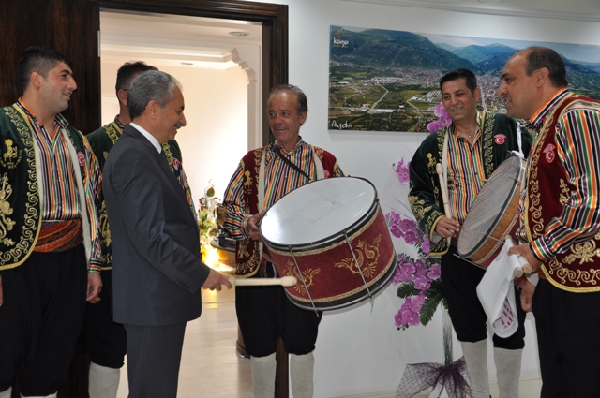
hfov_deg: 38.9
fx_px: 849
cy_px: 199
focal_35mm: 51
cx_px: 300
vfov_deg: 26.4
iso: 400
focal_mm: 34
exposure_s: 1/60
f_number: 4.2
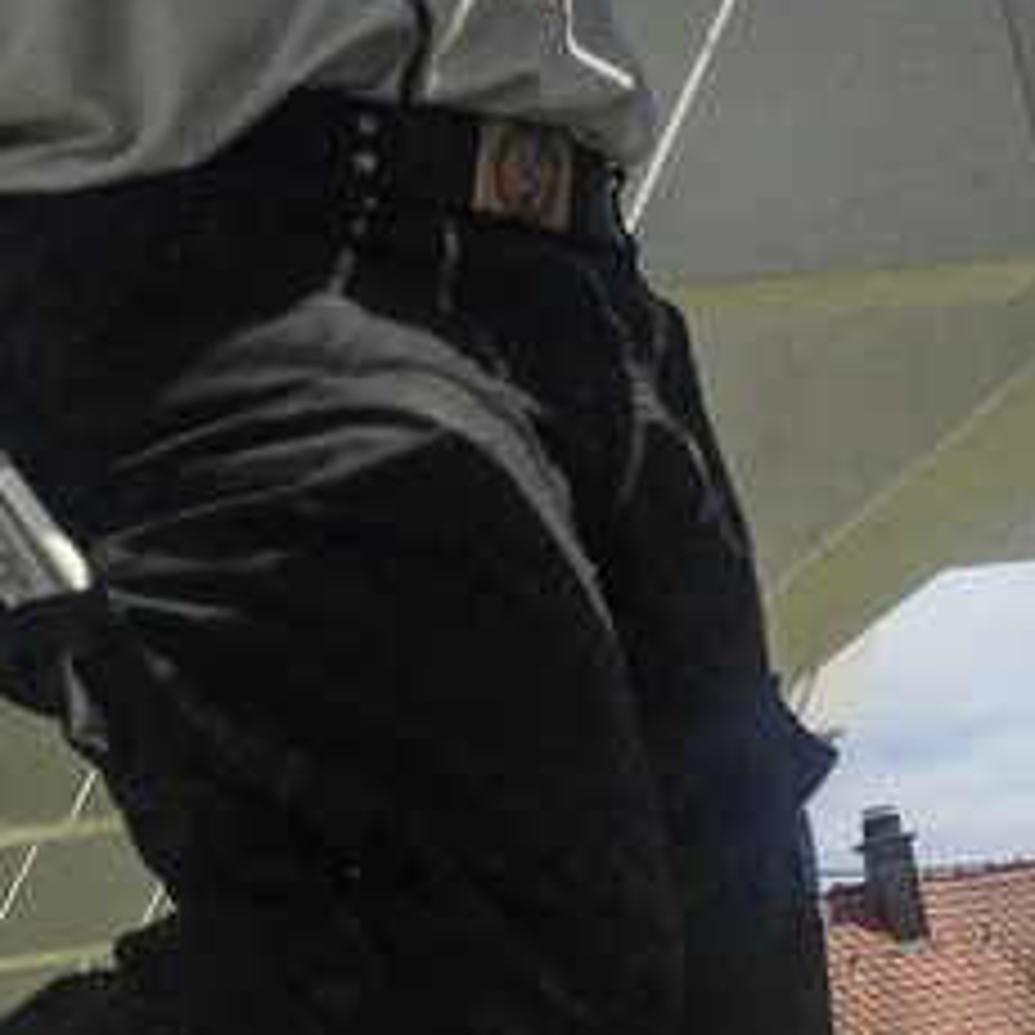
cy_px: -232
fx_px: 4025
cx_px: 783
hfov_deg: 14.6
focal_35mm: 119
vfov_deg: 14.2
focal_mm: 4.12
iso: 50
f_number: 2.4
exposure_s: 1/2857
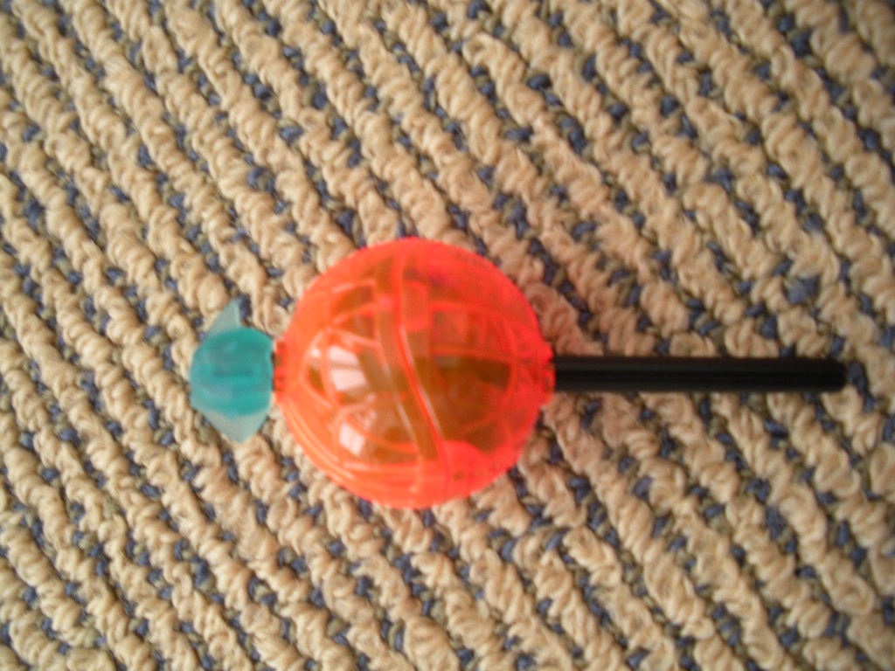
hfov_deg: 51.4
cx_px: 448
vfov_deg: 39.7
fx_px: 931
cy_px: 336
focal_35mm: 36
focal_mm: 6.3
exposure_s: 1/56.7
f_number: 3.5
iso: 131
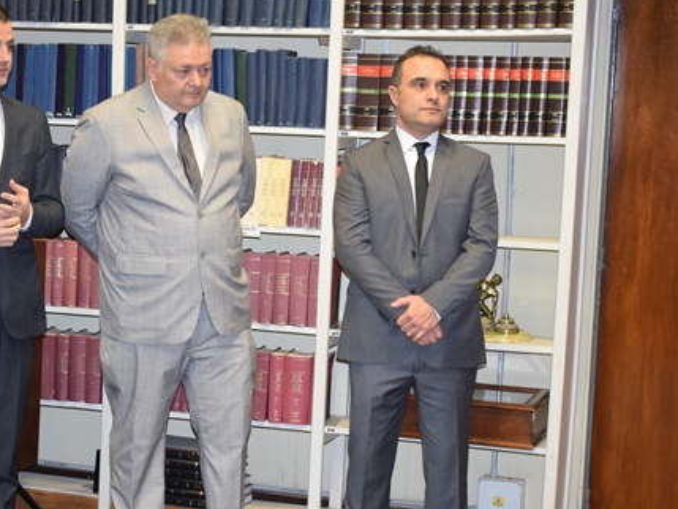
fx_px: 1721
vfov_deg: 16.8
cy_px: 310
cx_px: 220
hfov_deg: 22.2
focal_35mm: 88
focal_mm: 35
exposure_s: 1/60
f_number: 4.5
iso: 1000
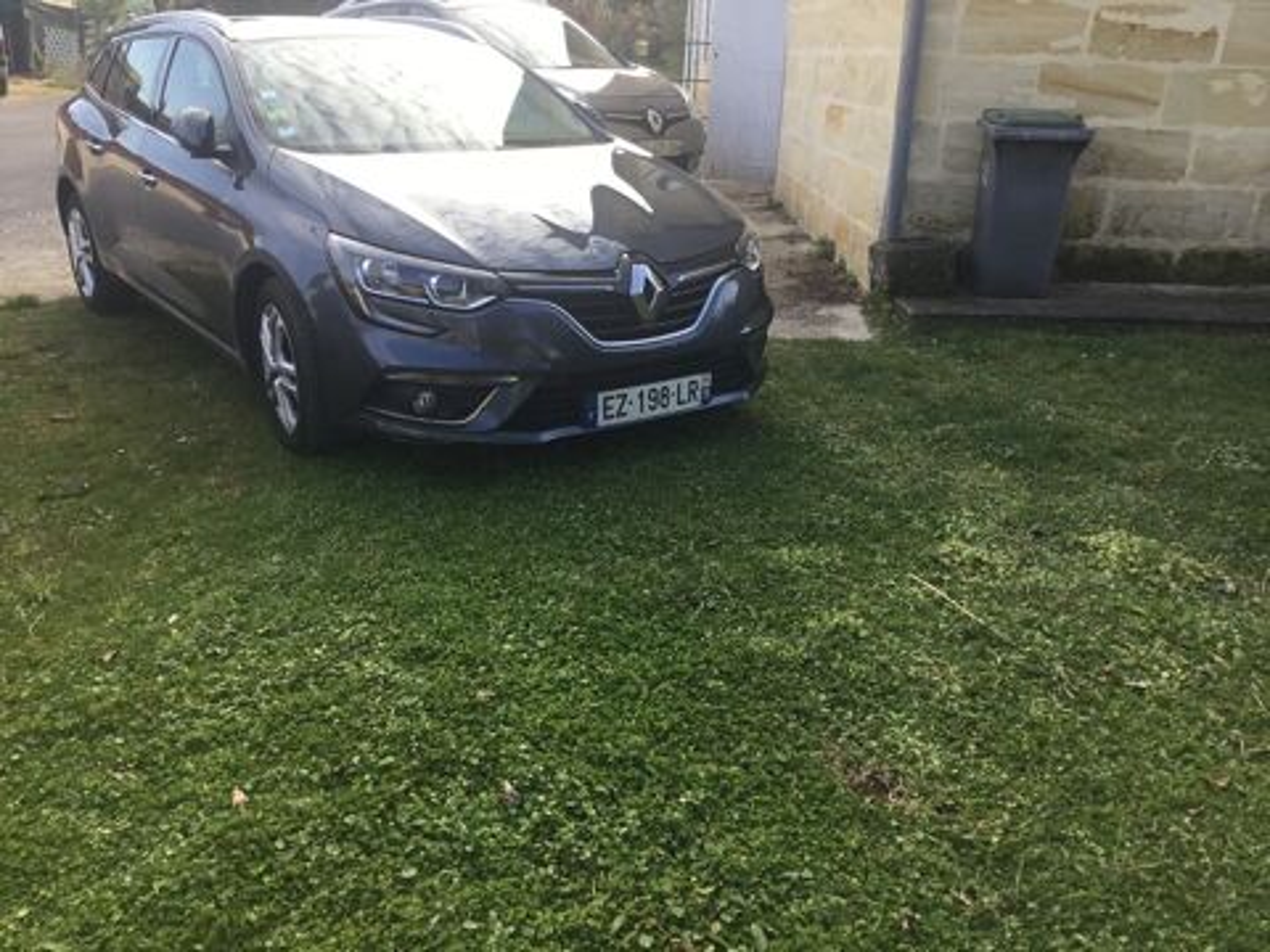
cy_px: 476
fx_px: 1137
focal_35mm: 31
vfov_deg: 45.4
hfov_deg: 58.4
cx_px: 635
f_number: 2.4
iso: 25
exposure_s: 1/203
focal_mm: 3.3
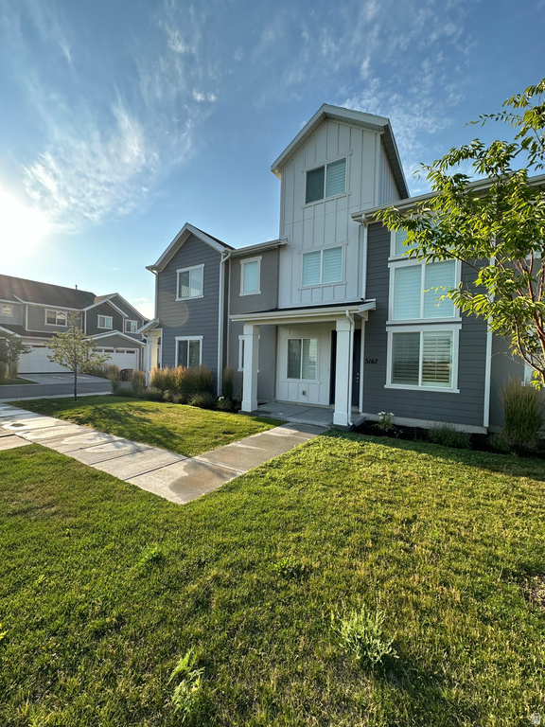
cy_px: 364
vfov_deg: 102.1
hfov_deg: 85.7
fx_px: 294
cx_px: 272
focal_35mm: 14
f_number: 2.2
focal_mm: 2.22
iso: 40
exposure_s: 1/836
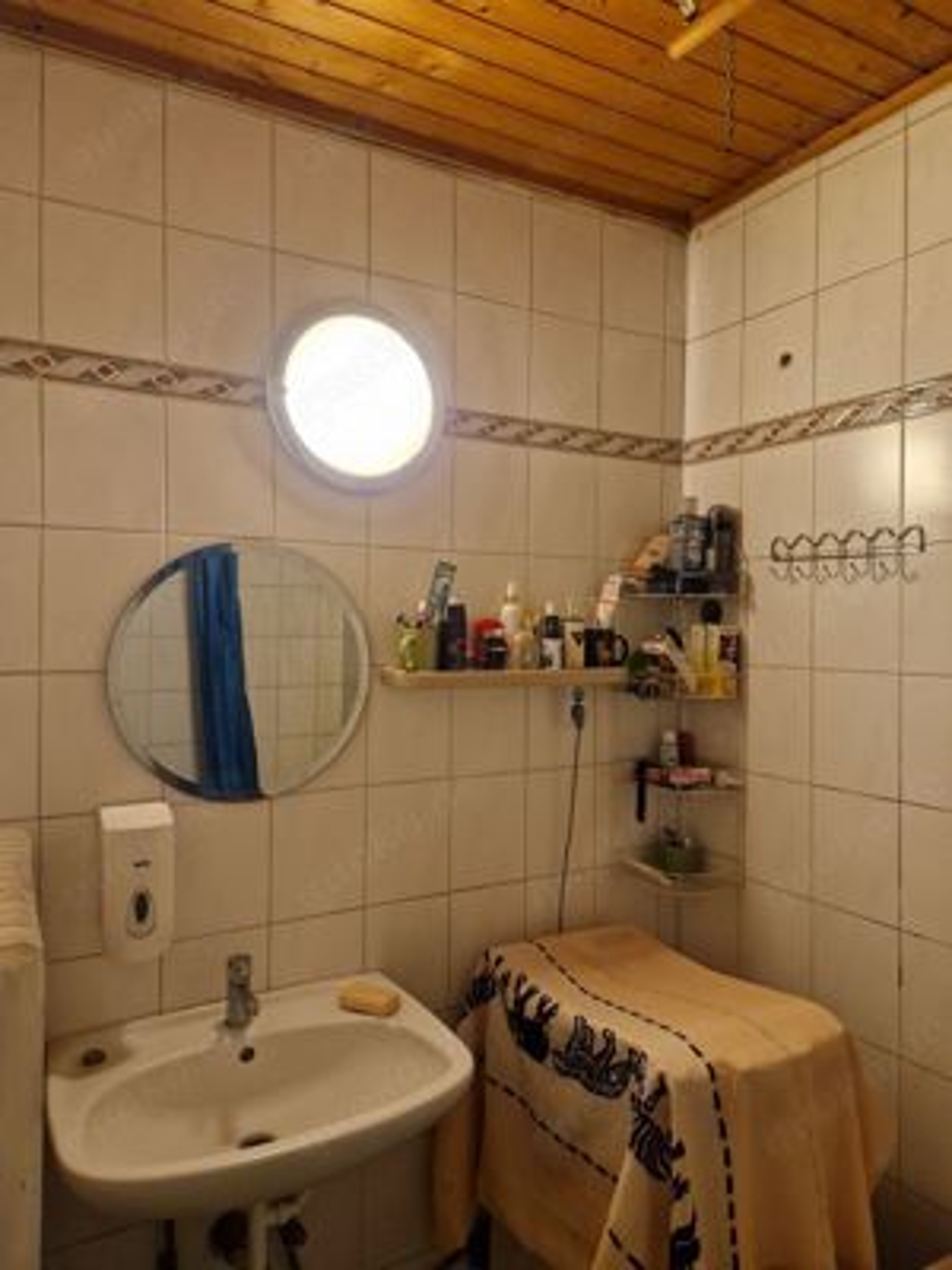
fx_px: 843
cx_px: 476
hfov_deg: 58.9
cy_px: 635
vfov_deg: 73.9
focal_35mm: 23
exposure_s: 1/100
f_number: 1.8
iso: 400
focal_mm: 5.4
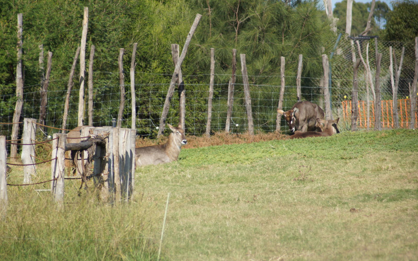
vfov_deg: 2.9
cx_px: 209
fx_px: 5229
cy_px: 138
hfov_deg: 4.6
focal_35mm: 459
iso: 160
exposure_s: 1/500
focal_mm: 300
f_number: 5.6
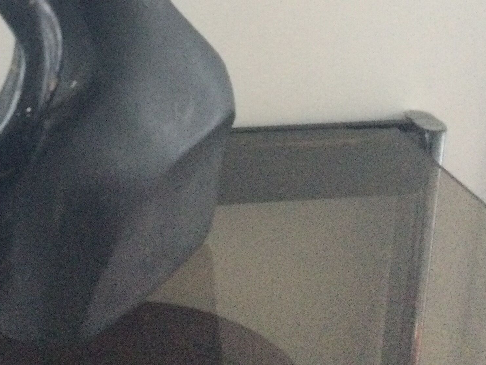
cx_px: 43
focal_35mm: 68
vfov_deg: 21.0
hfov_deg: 27.5
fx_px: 955
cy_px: 8
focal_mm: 3.3
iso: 250
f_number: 2.4
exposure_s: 1/17
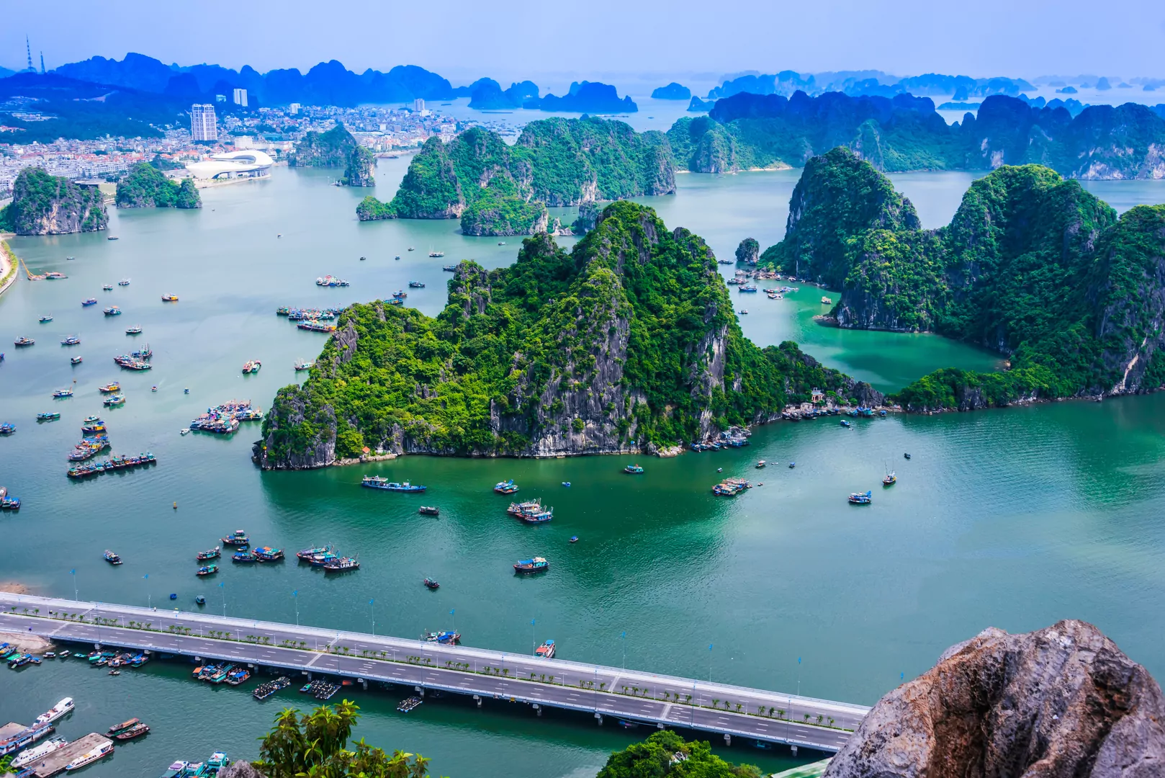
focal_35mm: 38
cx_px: 582
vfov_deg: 35.1
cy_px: 389
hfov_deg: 50.7
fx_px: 1230
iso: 200
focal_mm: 38
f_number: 10
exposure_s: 1/250
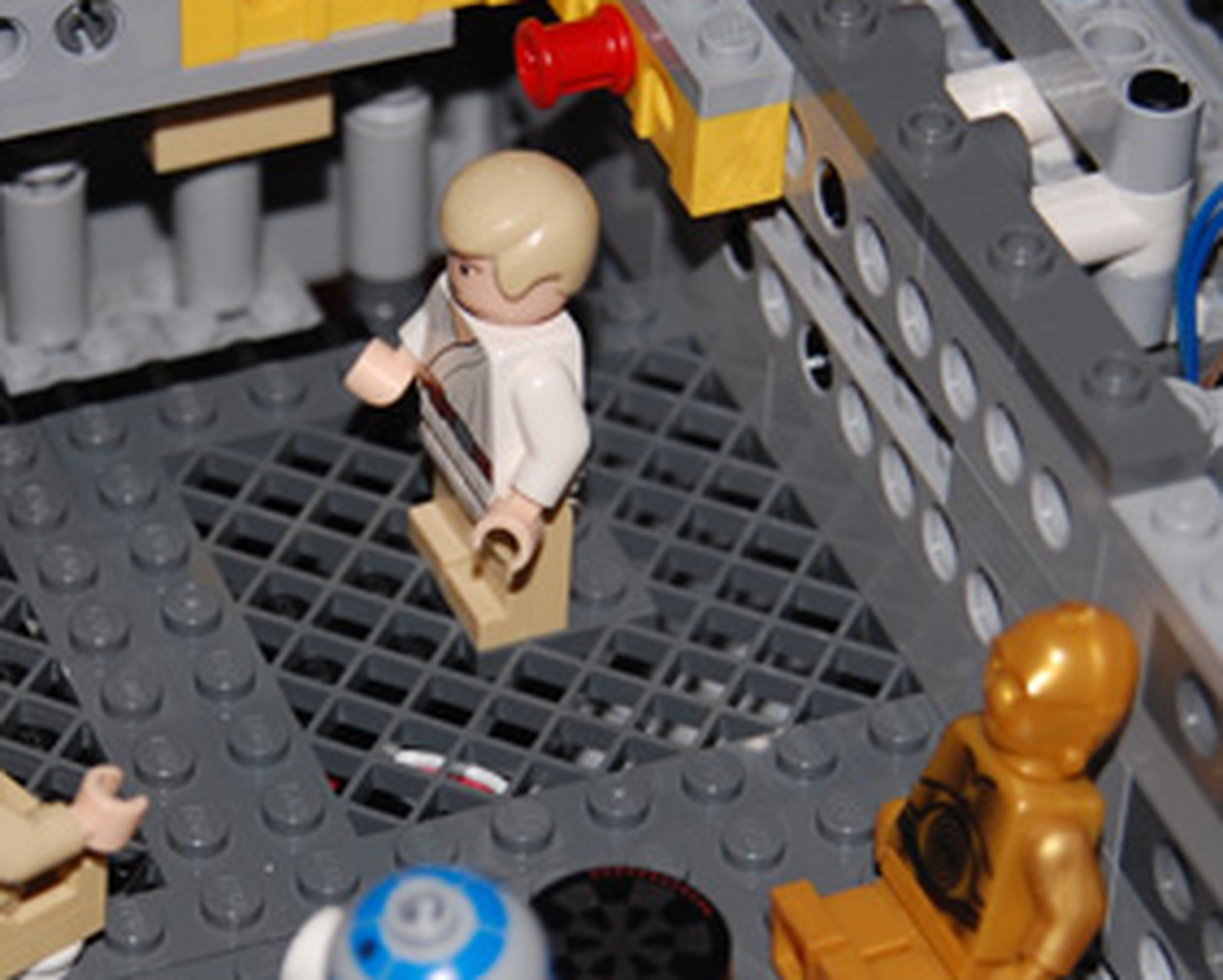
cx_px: 395
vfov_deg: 8.6
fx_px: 6520
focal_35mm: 180
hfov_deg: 10.7
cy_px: 733
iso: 200
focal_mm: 60
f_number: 5.6
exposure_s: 1/125
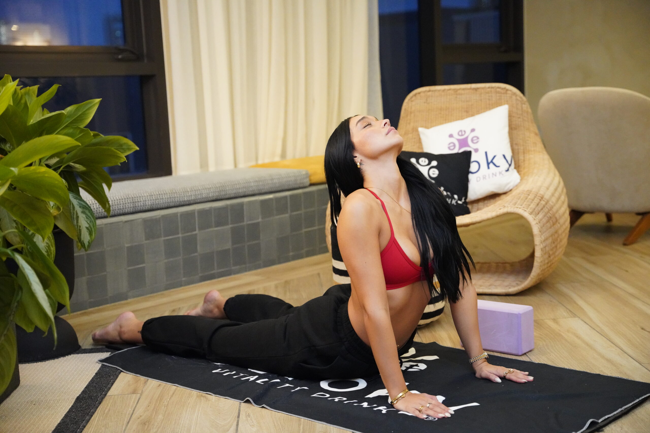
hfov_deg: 36.4
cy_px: 216
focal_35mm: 55
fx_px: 988
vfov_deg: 24.8
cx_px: 325
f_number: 3.2
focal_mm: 54.7
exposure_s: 1/200
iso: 10000
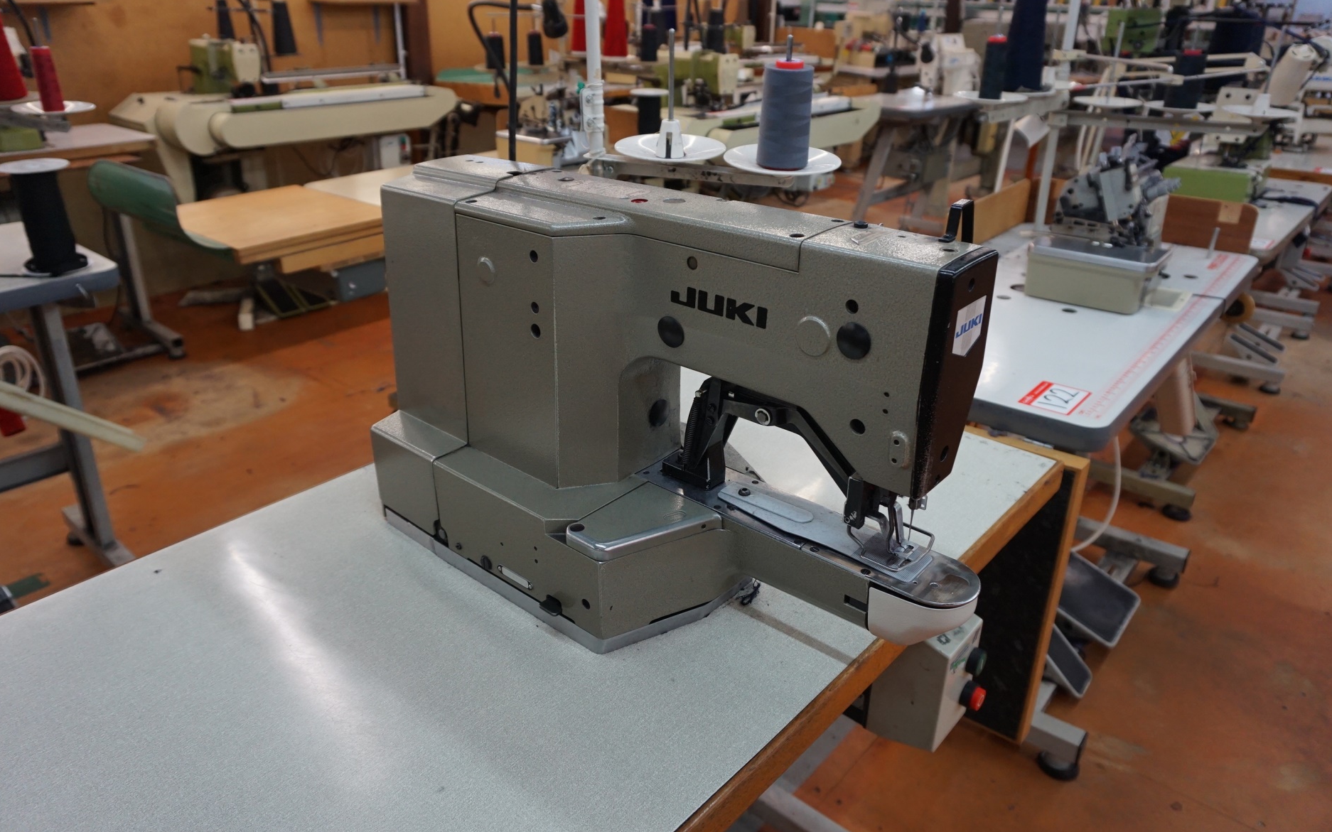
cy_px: 404
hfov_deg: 72.5
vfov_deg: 49.3
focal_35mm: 25
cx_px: 656
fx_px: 907
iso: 640
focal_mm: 16
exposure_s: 1/160
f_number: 4
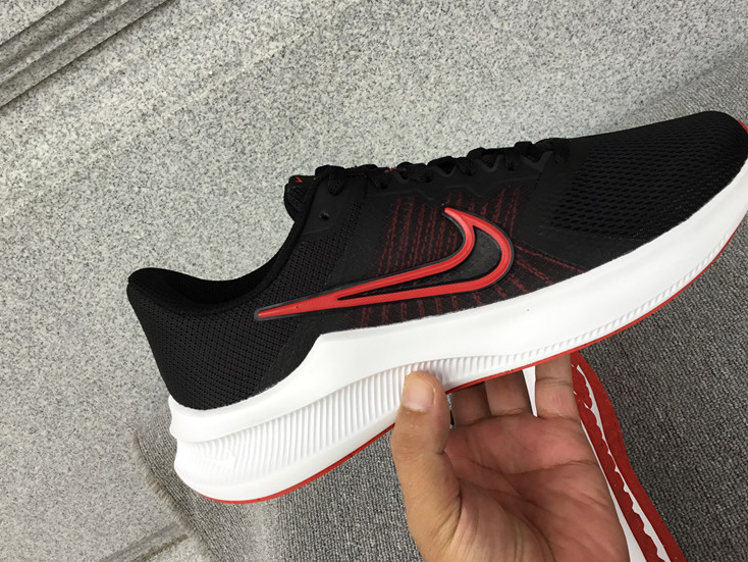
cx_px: 403
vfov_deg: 37.7
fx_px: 821
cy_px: 253
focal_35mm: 38
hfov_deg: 48.9
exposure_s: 1/50
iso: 25
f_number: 2.4
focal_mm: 3.3
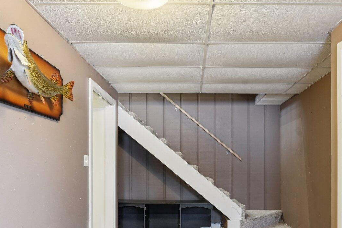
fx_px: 304
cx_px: 195
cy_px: 165
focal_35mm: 32
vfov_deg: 40.3
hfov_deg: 58.5
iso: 400
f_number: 8
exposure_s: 1/2.5
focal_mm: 16.5
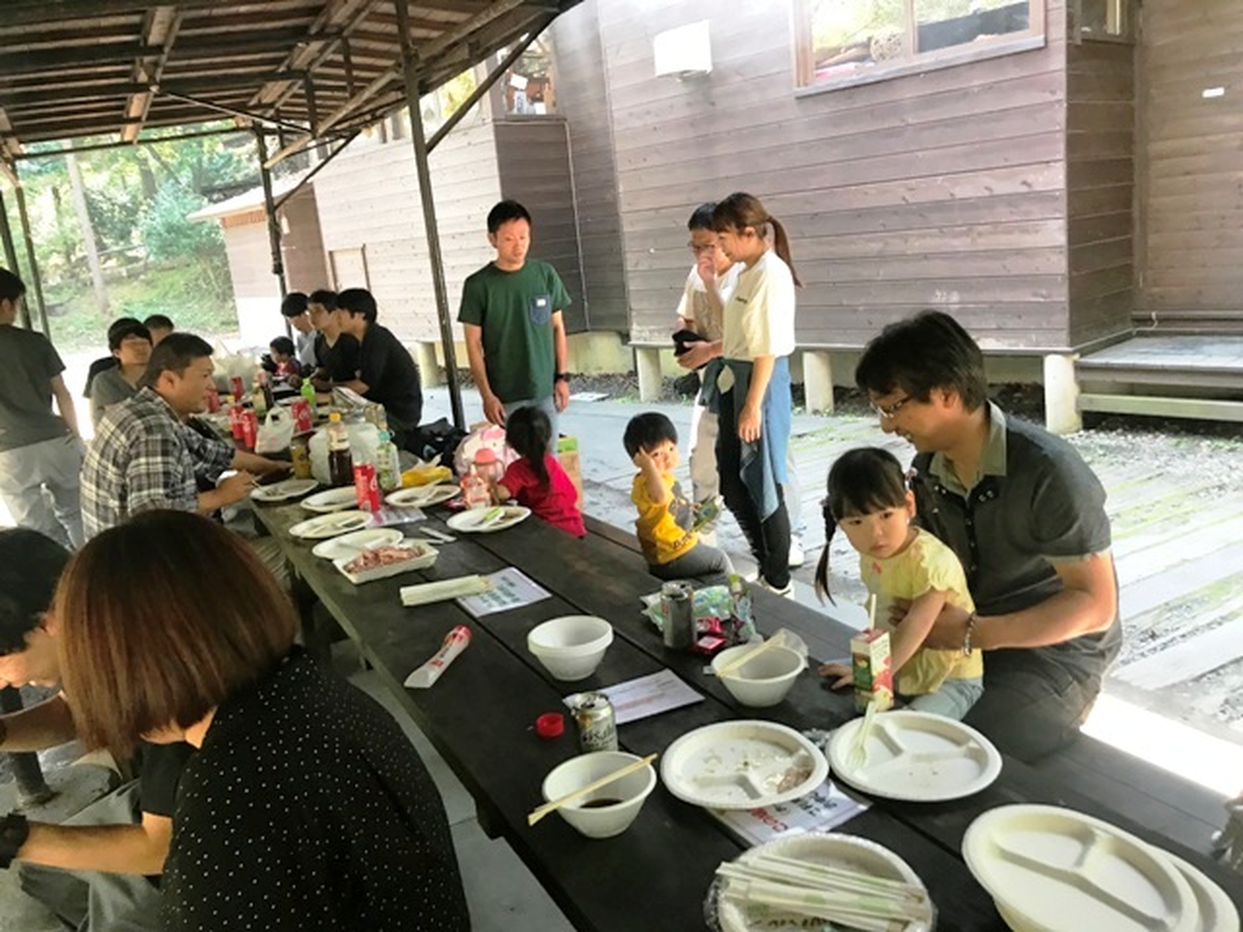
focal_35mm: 28
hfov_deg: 63.4
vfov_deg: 49.7
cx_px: 622
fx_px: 1005
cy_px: 466
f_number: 1.8
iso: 32
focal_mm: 3.99
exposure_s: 1/30
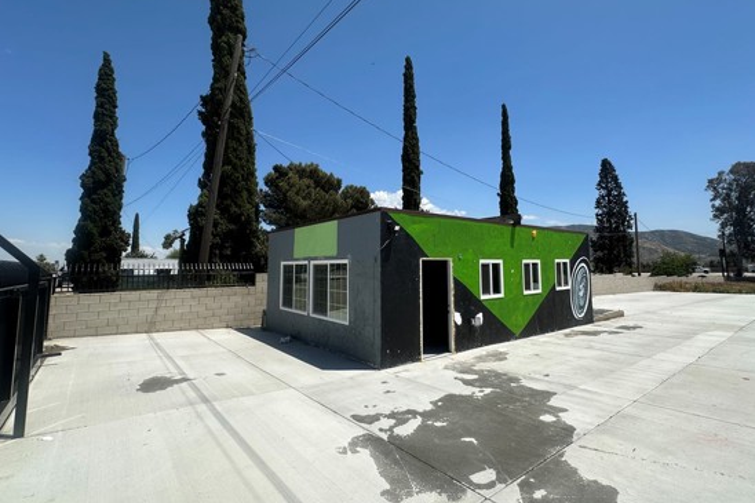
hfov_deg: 92.9
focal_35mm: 17
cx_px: 419
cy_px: 227
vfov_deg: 70.2
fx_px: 356
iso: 50
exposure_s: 1/2681
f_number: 2.2
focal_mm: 2.22
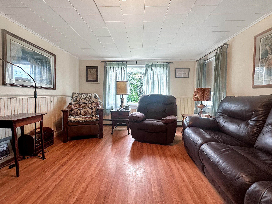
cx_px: 138
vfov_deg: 81.7
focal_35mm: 15
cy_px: 100
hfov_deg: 98.2
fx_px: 118
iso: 125
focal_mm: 2.22
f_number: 2.2
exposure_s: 1/120
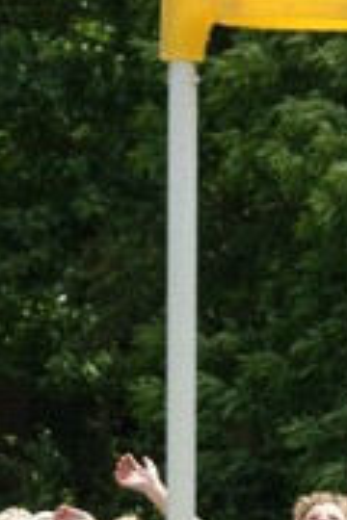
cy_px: 445
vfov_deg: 5.9
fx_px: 5060
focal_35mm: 350
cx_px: 317
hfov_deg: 3.9
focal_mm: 70
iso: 200
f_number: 7.1
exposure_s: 1/400
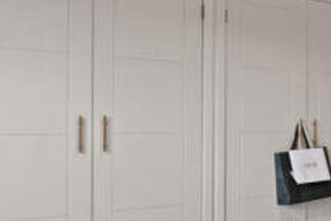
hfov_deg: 34.6
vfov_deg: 26.5
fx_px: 469
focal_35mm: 51
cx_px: 346
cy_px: 130
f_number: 9
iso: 250
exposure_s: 1/1.25
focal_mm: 16
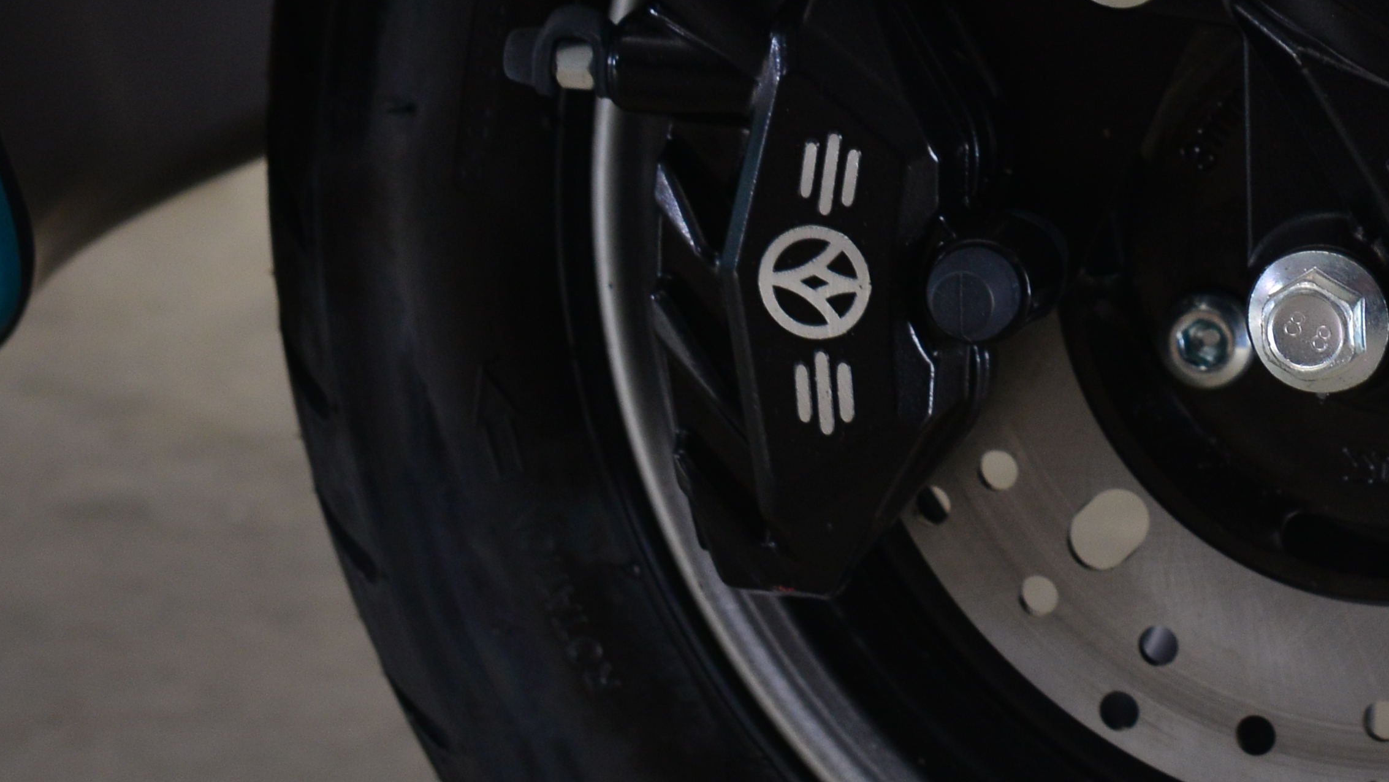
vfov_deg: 5.7
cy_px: -57
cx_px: 1329
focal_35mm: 211
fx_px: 7772
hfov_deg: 10.1
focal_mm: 62
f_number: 5.6
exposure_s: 1/80
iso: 320
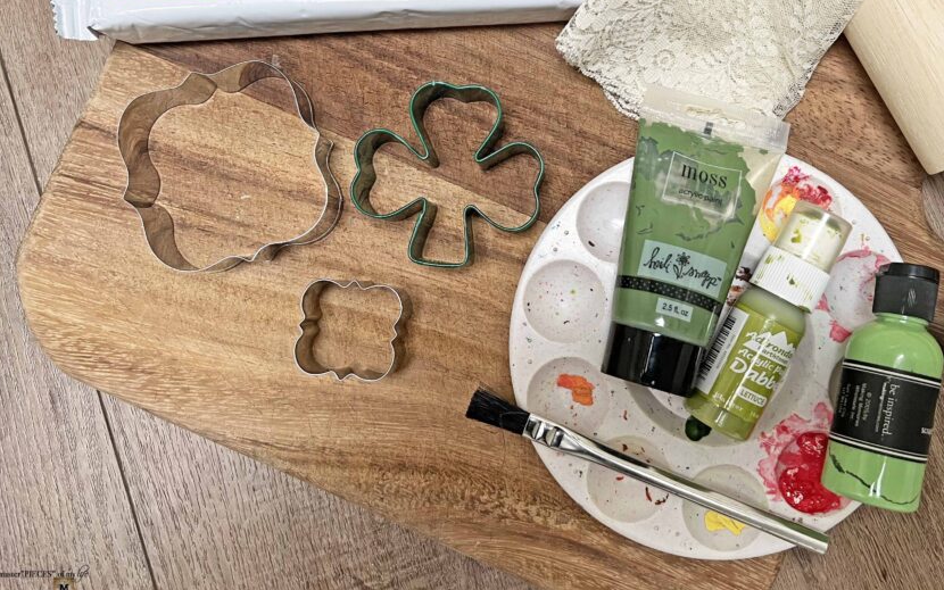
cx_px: 563
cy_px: 191
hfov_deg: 56.3
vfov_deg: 36.8
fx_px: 875
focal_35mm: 34
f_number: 1.5
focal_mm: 5.7
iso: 125
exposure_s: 1/77
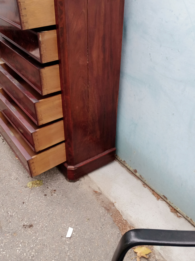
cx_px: 98
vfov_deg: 63.4
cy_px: 130
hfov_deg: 49.7
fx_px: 210
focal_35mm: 28
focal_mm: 4.05
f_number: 1.8
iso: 159
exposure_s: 1/100
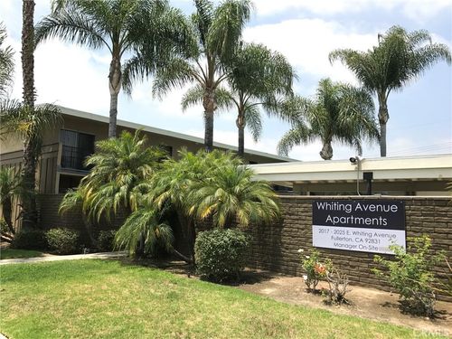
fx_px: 366
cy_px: 170
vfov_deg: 49.7
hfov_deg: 63.4
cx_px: 226
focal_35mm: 28
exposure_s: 1/1623
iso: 20
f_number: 1.8
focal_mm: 3.99
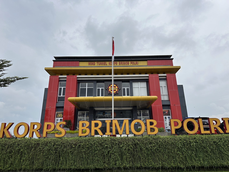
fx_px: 159
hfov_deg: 71.6
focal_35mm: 24
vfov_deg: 56.8
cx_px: 114
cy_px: 86
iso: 80
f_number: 1.78
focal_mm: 6.86
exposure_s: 1/9709
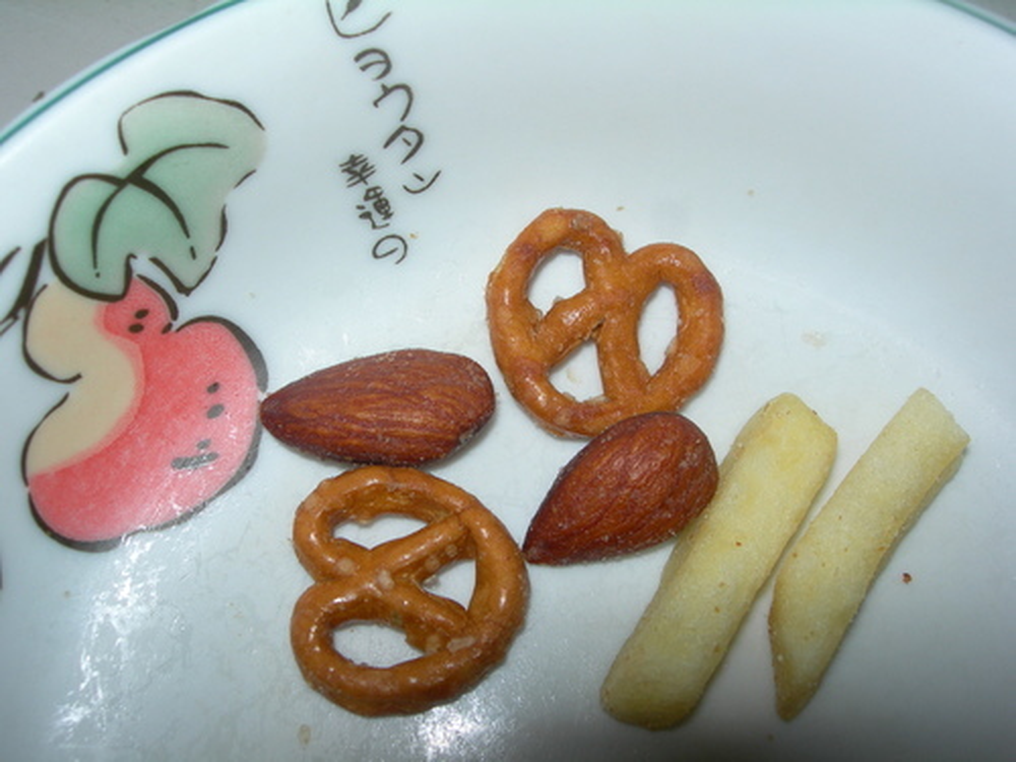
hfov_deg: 49.0
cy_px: 381
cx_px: 508
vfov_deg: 37.7
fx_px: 1115
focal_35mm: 38
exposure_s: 1/60.1
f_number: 4.8
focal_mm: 7.8
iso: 50
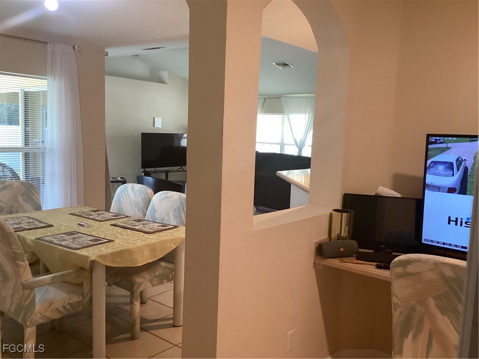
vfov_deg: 45.4
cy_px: 180
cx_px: 240
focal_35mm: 31
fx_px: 429
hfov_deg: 58.4
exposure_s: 1/60
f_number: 2.4
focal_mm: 3.3
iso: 320
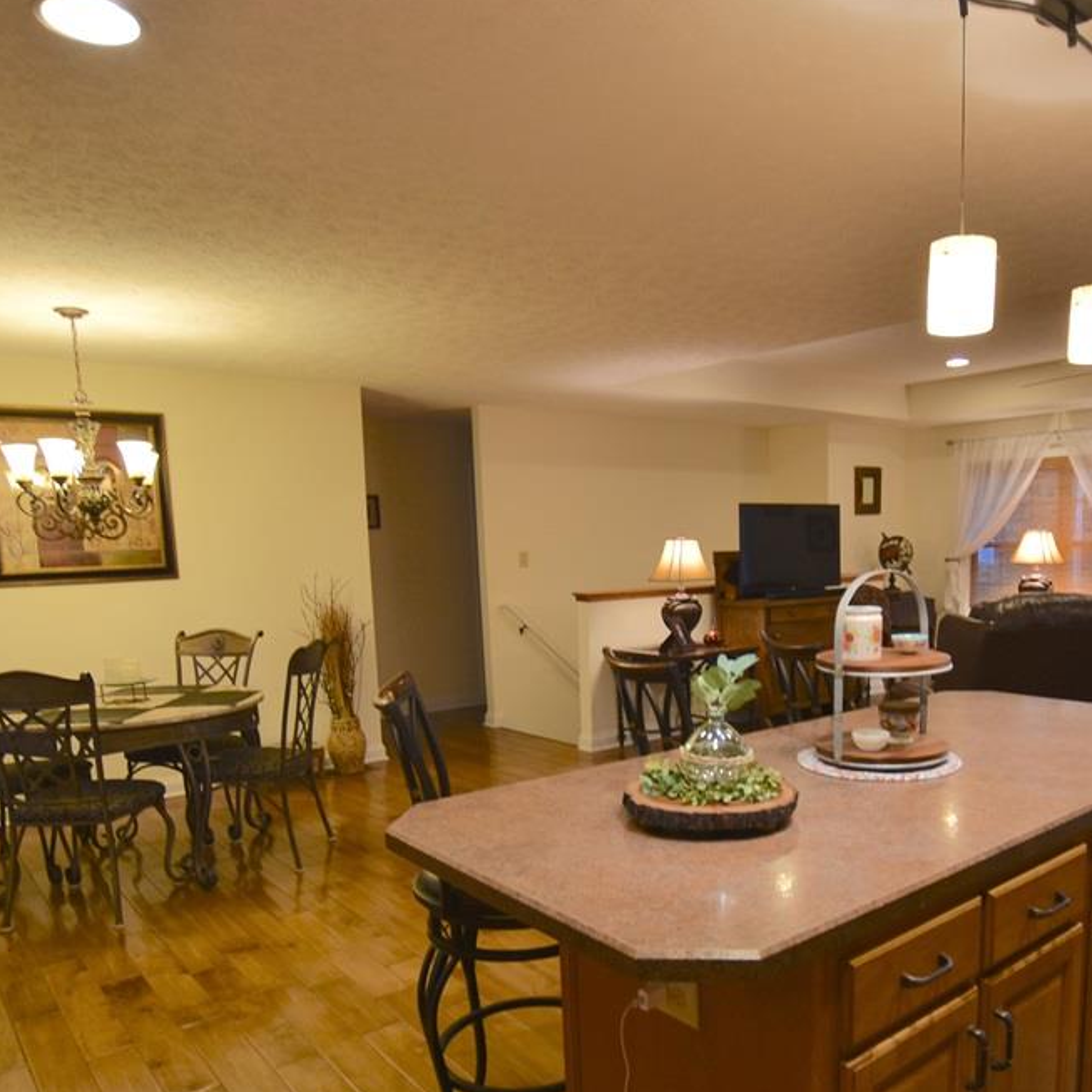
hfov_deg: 62.3
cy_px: 702
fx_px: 892
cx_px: 664
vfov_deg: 61.8
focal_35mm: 25
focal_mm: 10
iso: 110
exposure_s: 1/15
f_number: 3.5
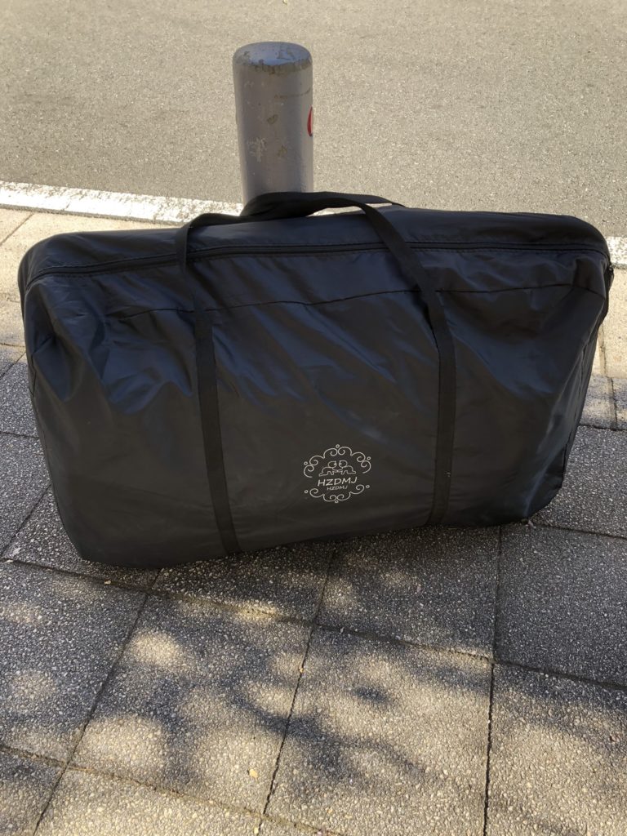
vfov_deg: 63.4
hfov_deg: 49.7
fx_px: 676
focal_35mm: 28
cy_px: 418
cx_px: 314
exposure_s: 1/120
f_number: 1.8
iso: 20
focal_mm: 3.99
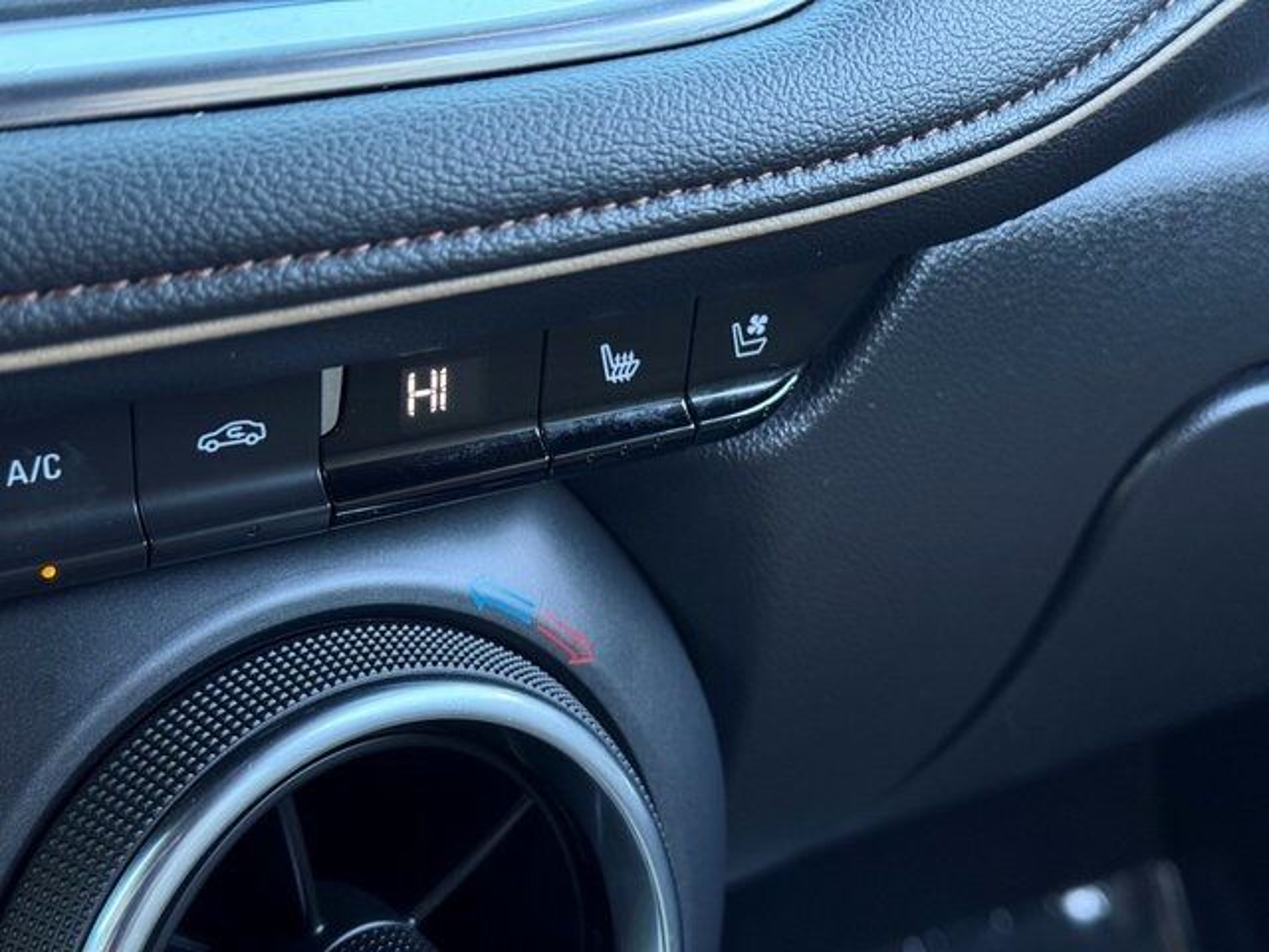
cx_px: 634
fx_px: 1760
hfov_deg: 39.7
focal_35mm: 48
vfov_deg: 30.3
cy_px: 476
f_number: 1.78
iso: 200
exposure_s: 1/60
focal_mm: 6.76
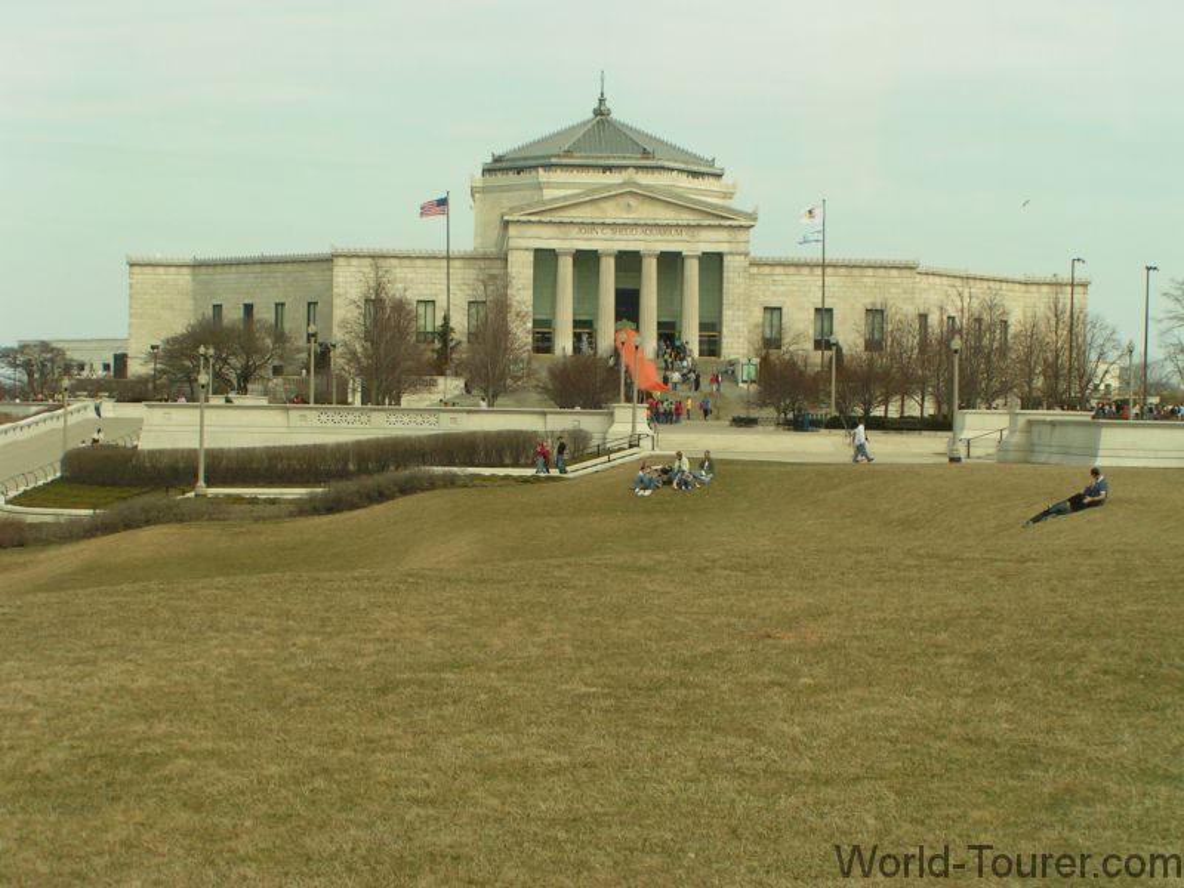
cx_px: 592
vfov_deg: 20.4
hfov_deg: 27.0
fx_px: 2463
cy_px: 444
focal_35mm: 72
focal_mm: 11
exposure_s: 1/320
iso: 50
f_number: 6.3
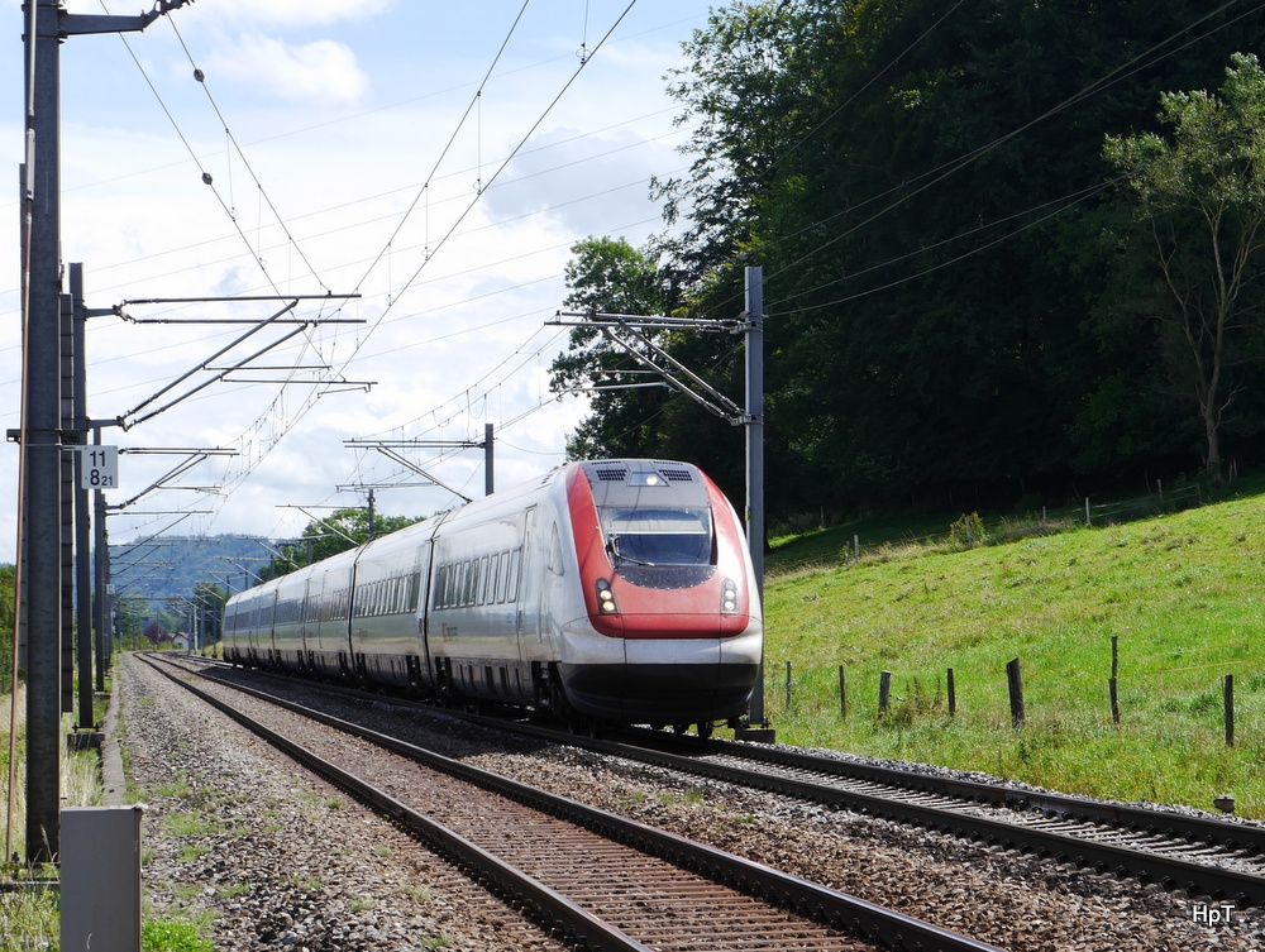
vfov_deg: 18.9
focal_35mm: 78
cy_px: 476
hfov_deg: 25.0
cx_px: 632
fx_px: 2855
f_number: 9
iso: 160
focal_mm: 39
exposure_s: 1/250
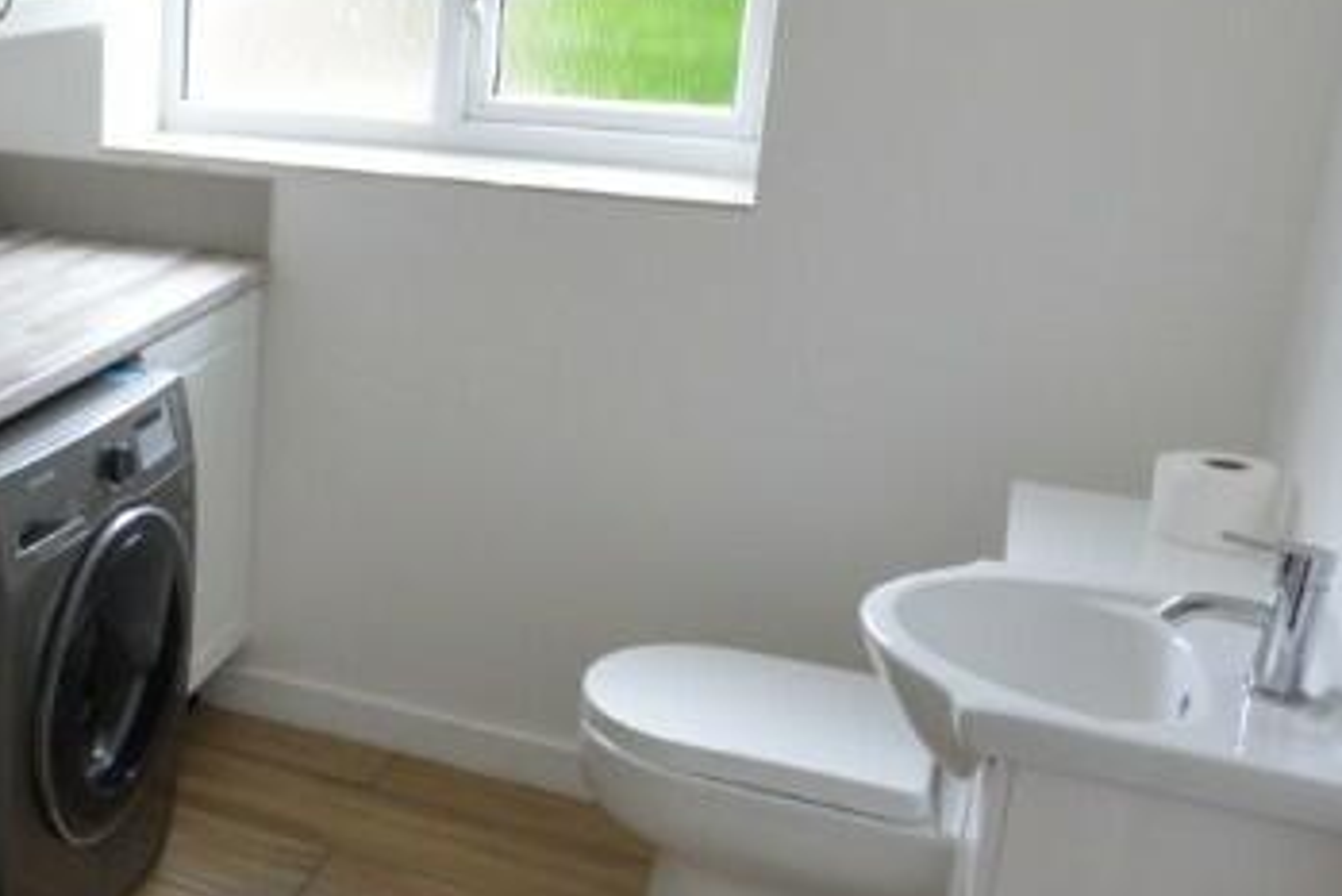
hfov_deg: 39.6
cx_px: 23
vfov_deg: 30.5
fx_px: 1641
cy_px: 396
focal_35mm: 44
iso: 400
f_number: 8
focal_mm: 10
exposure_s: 1/13
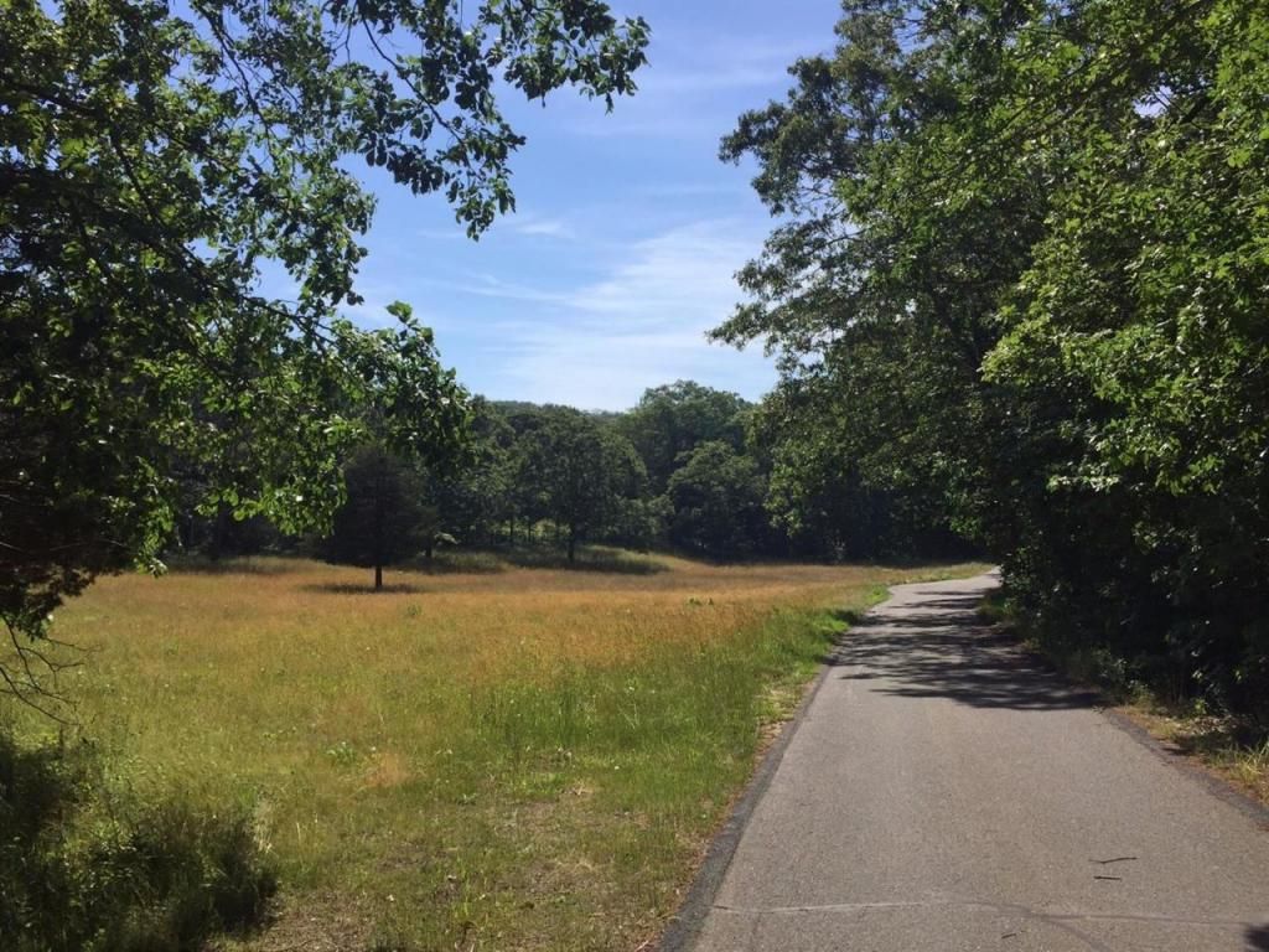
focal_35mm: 29
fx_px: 1063
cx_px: 634
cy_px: 476
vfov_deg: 48.2
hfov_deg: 61.7
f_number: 2.2
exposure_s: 1/3049
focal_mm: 4.15
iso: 32
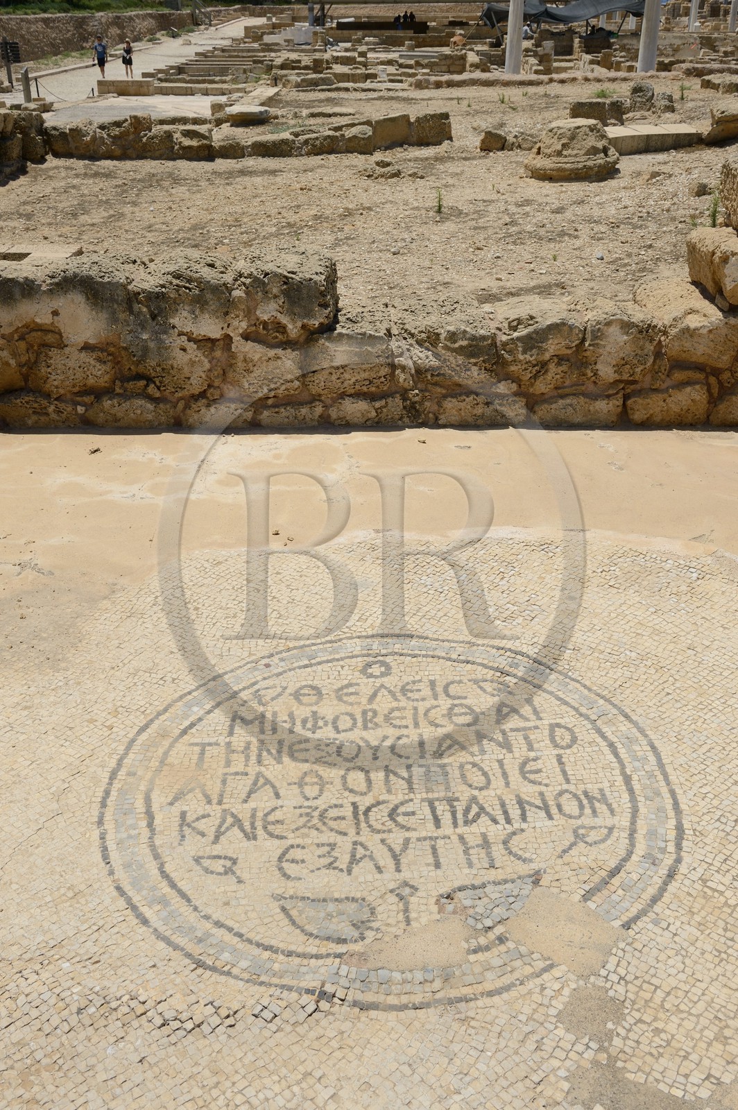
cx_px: 369
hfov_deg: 36.8
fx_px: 1109
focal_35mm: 36
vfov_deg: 53.2
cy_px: 555
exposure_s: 1/200
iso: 100
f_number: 14
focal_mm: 36
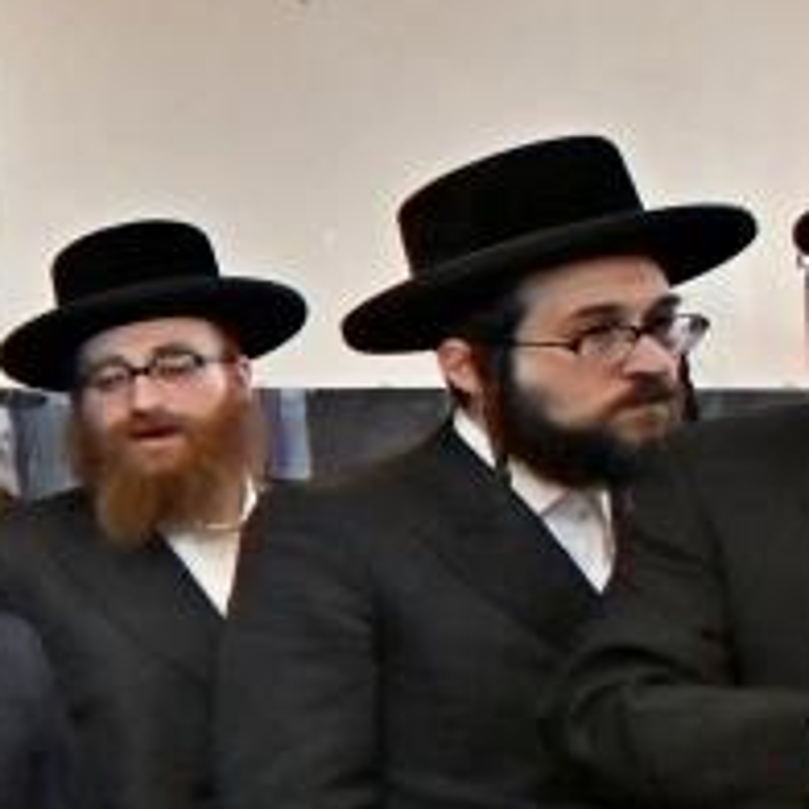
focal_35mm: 80
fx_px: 2115
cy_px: 574
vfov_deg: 21.5
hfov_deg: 13.5
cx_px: -1280
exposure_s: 1/200
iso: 640
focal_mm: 12
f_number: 3.5
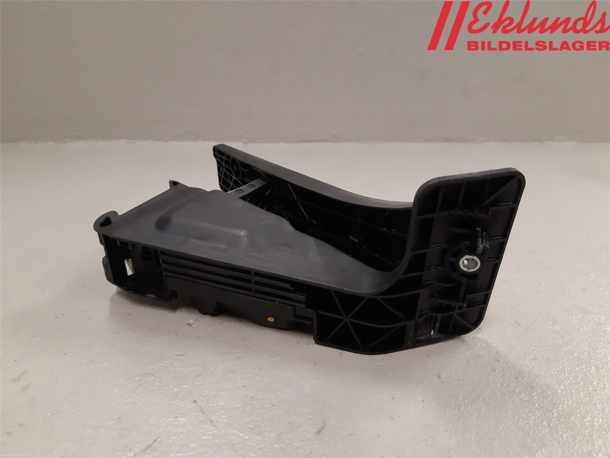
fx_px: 458
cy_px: 229
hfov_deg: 67.3
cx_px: 305
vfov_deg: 53.1
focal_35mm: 26
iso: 200
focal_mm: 3.93
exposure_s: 1/50
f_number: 1.7
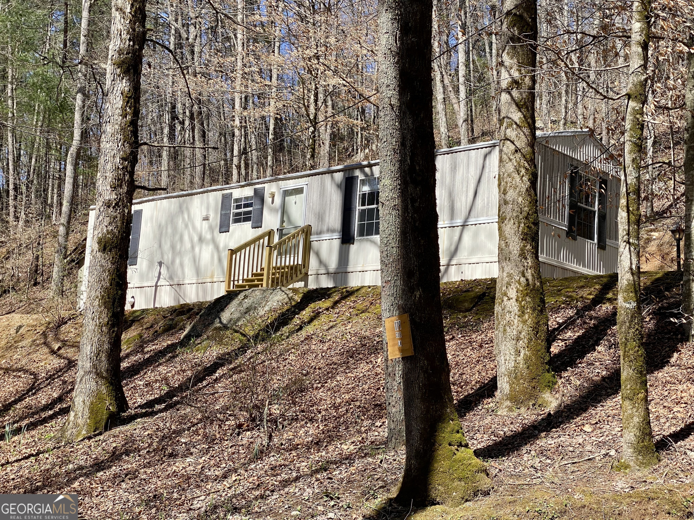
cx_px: 347
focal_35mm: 52
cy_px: 260
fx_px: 1043
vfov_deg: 28.0
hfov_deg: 36.8
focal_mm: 6
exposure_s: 1/666
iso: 20
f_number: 2
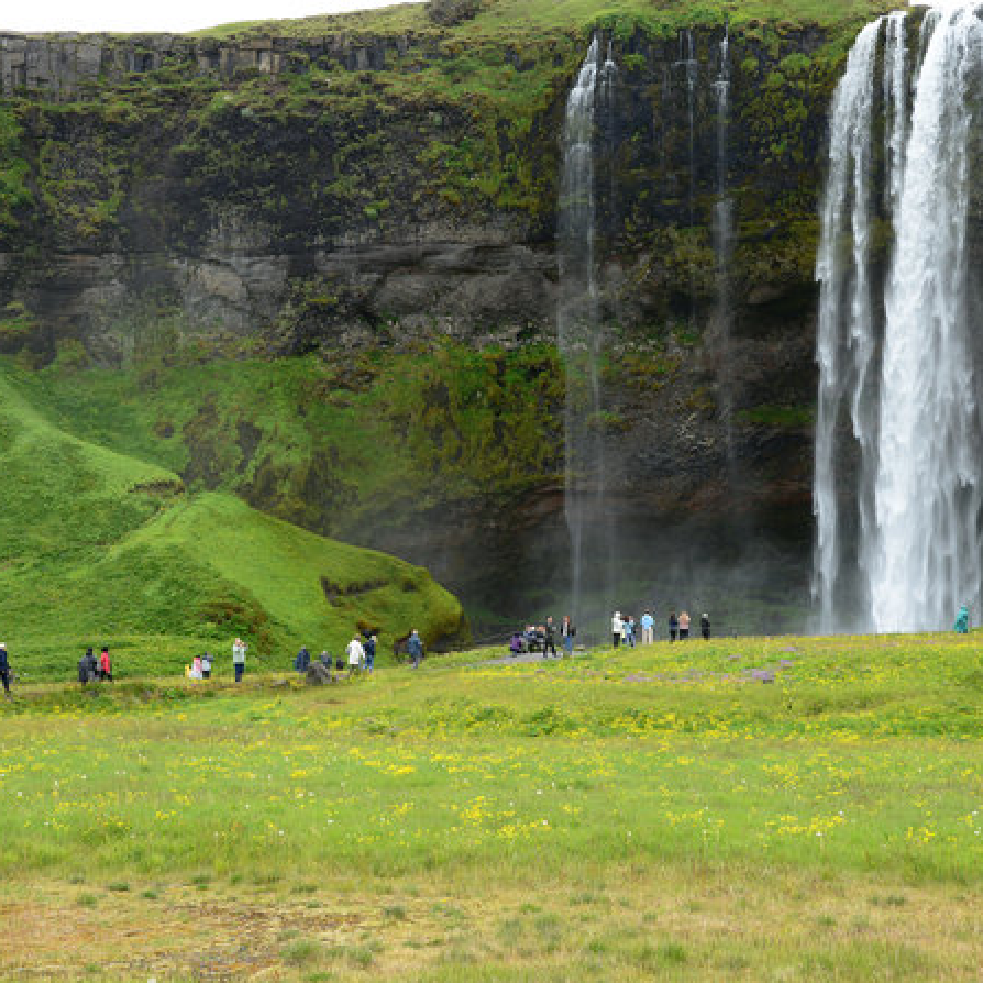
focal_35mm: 73
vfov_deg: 23.7
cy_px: 446
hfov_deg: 23.6
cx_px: 570
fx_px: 2345
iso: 400
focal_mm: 48
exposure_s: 1/100
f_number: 10
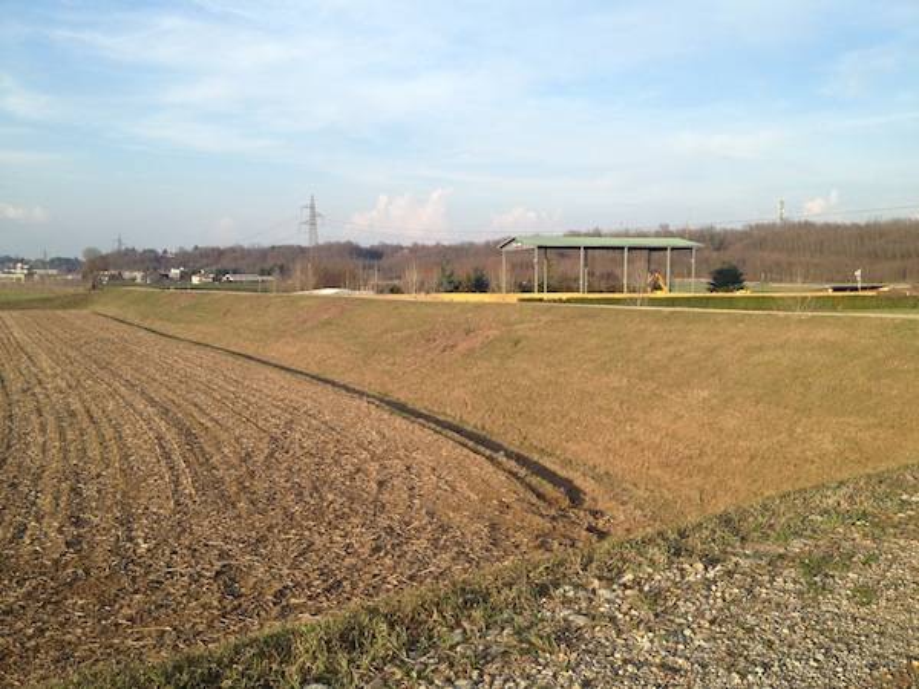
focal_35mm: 35
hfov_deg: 52.6
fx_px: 929
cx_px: 460
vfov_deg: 40.7
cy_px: 344
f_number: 2.4
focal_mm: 4.28
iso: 50
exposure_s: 1/613
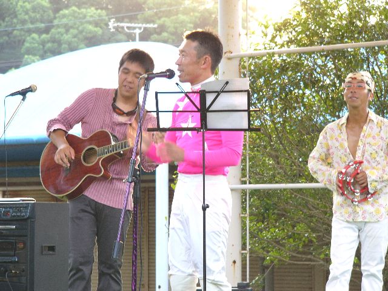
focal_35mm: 160
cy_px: 146
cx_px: 194
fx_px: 1793
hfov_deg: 12.3
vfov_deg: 9.3
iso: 75
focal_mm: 26.7
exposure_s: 1/40
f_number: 2.8
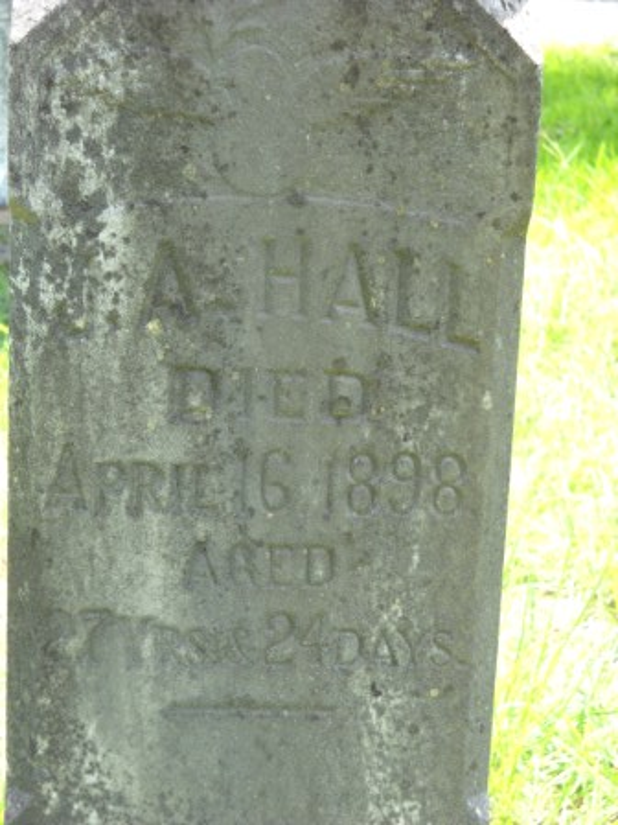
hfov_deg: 16.4
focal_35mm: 90
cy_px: 412
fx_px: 2142
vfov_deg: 21.8
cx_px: 309
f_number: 4.8
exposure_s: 1/60
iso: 124
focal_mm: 14.9
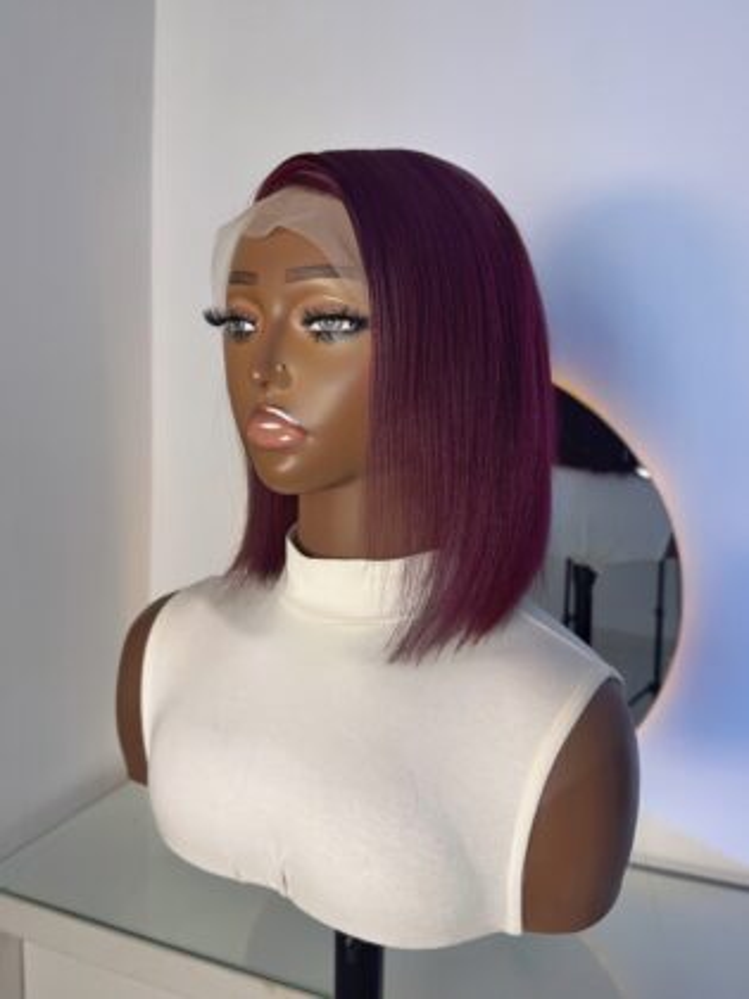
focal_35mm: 24
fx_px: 692
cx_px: 374
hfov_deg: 56.8
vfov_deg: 71.6
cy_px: 500
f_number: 1.78
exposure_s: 1/100
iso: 50
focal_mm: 6.76
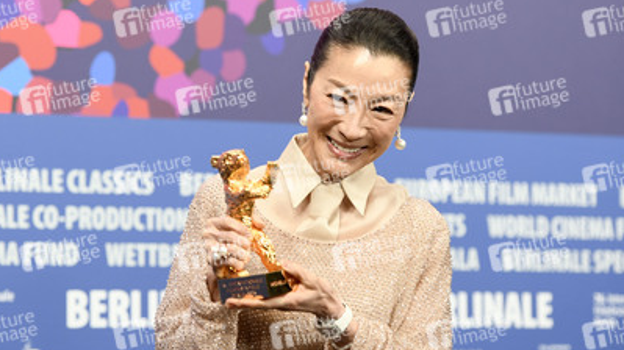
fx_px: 2348
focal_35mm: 142
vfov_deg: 8.5
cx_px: 331
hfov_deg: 15.1
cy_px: 214
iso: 1000
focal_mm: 120
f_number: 3.5
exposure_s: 1/200
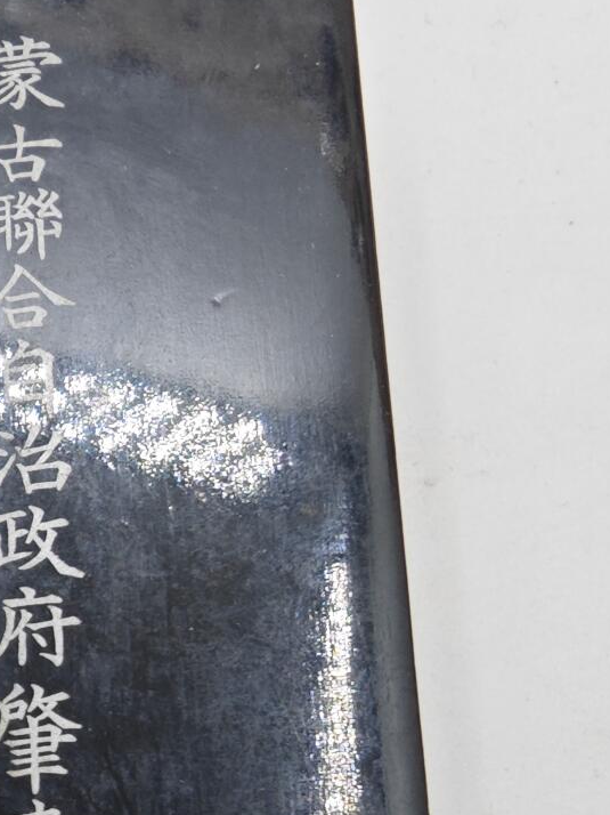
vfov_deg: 31.1
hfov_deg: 24.0
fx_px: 1364
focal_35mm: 58
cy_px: 793
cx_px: -10
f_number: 1.8
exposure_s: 1/190
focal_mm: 2.03
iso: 80
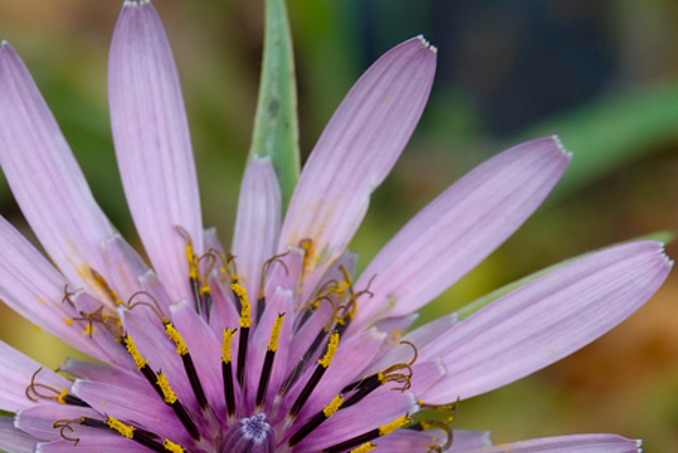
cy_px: 456
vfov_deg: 6.2
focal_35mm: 221
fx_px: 4163
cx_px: 294
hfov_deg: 9.3
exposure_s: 1/200
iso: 100
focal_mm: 32.39
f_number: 3.5
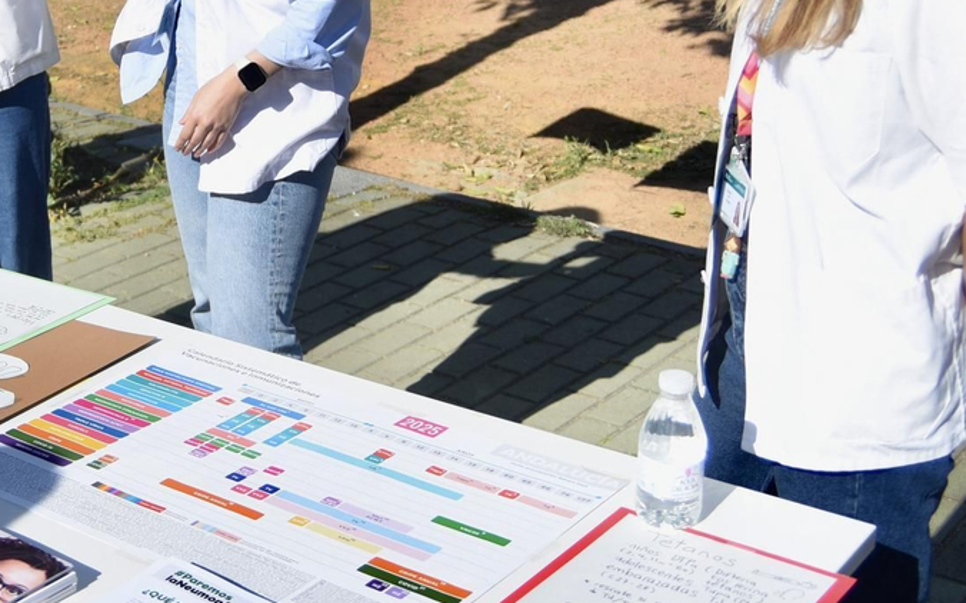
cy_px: 36
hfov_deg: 28.9
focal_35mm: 70
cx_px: 236
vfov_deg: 18.2
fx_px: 1842
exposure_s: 1/800
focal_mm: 29
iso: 100
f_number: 5.6
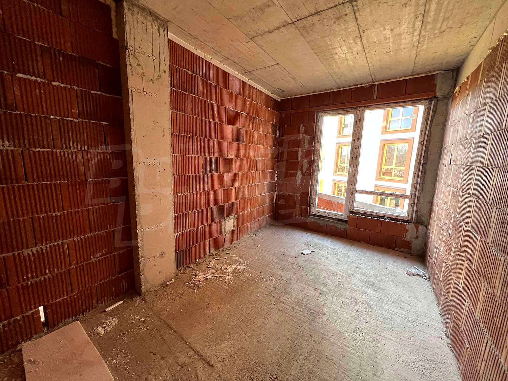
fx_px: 191
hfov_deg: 106.2
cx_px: 254
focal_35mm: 13
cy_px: 190
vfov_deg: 89.9
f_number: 1.8
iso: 250
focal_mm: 1.57
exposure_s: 1/77
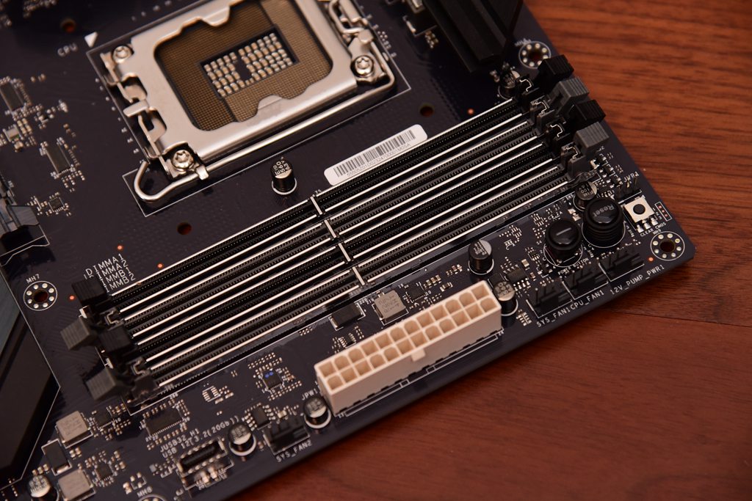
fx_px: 2507
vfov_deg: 11.4
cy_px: 250
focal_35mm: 120
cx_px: 376
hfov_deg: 17.1
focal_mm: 120
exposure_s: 1/60
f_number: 5.6
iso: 1600
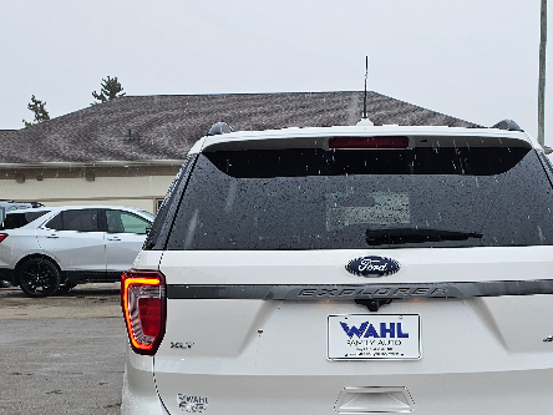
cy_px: 319
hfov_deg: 35.9
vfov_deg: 27.1
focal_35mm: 53
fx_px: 847
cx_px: 355
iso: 20
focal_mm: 6.3
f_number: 1.7
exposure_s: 1/227
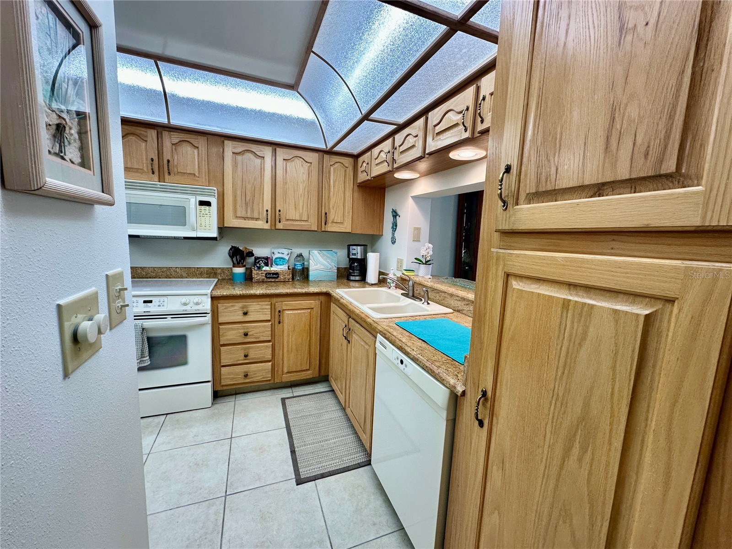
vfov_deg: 85.7
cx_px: 366
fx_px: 296
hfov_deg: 102.1
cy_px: 274
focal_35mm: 14
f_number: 2.2
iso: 160
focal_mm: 2.22
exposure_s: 1/120
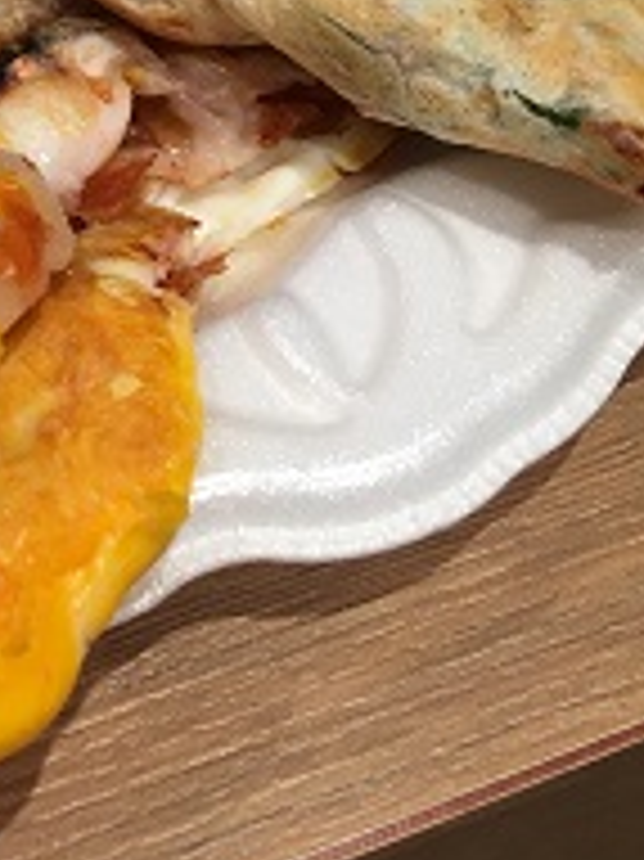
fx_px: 1813
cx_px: 23
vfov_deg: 25.2
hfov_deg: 19.6
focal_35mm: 73
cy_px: -27
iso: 25
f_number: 2.2
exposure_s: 1/40
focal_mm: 4.15
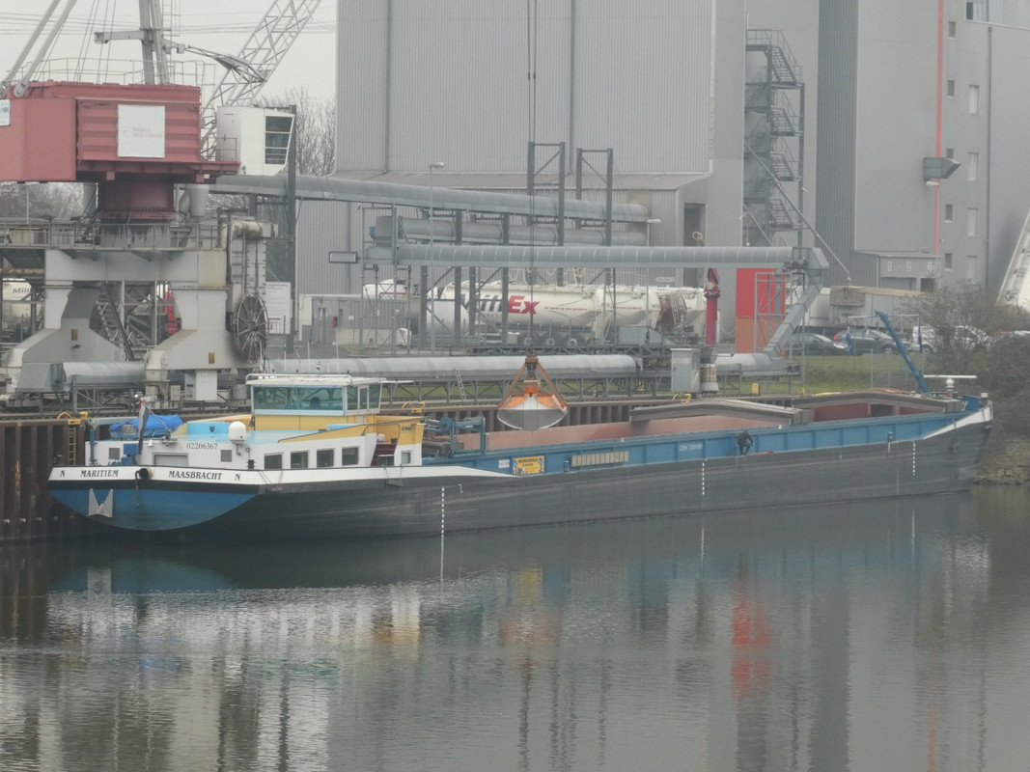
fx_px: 5950
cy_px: 386
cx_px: 515
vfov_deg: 7.4
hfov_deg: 9.9
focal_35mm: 200
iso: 250
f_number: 5.6
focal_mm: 35.8
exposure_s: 1/80
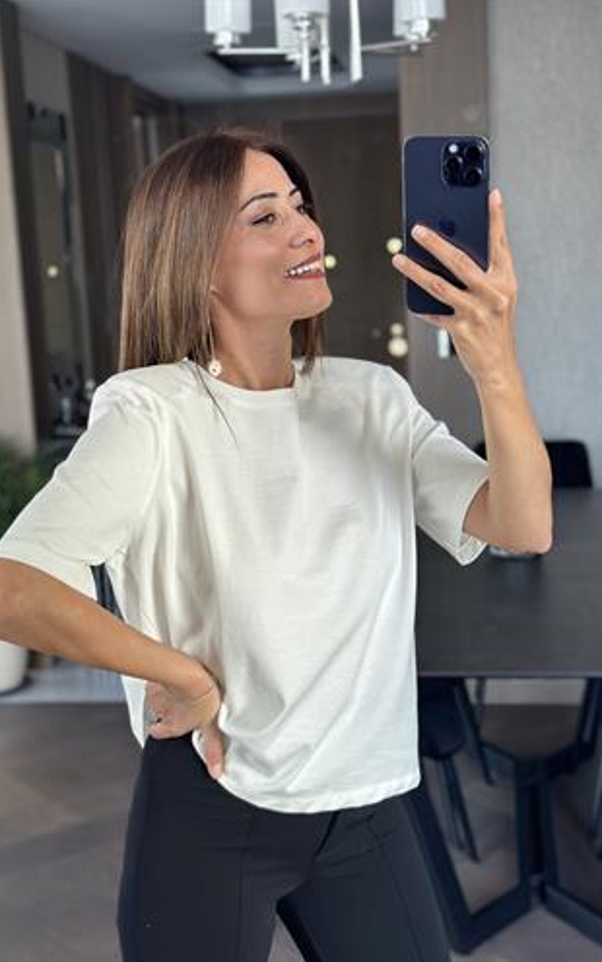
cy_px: 486
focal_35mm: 52
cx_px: 295
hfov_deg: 24.9
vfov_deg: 38.8
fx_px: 1363
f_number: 1.78
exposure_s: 1/75
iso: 100
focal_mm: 6.86
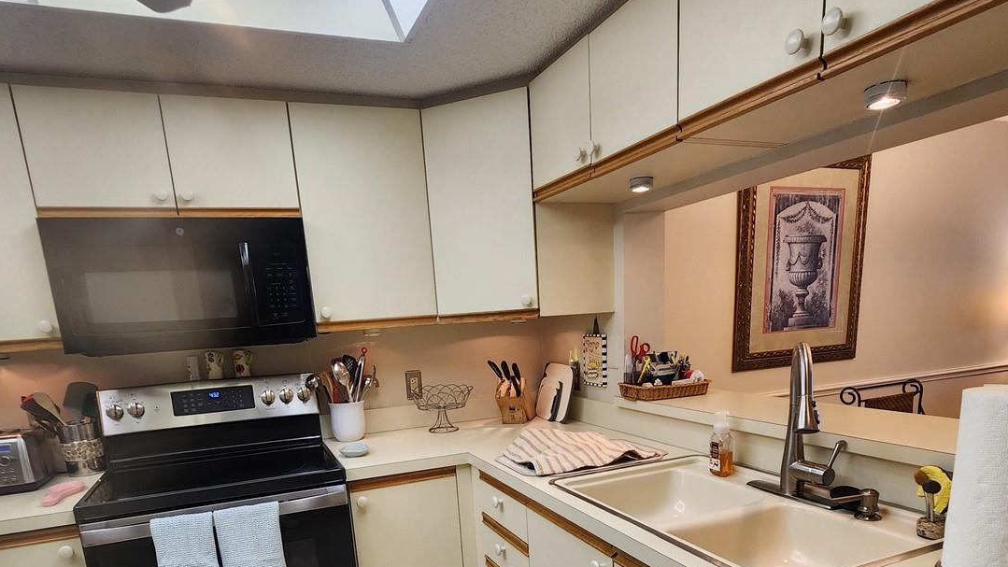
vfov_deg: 49.8
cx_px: 490
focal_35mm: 21
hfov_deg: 83.8
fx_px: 561
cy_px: 468
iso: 125
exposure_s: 1/60
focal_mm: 2.2
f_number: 2.2
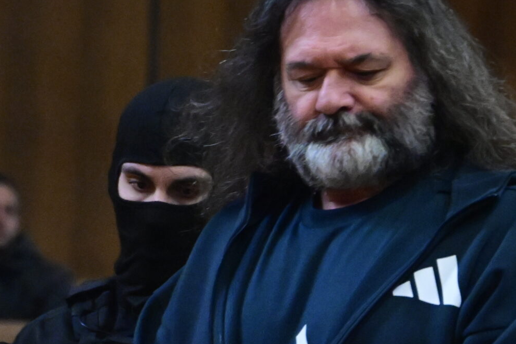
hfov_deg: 10.6
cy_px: 367
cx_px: 437
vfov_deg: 7.1
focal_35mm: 193
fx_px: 2766
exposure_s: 1/200
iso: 5000
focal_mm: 75
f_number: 2.8
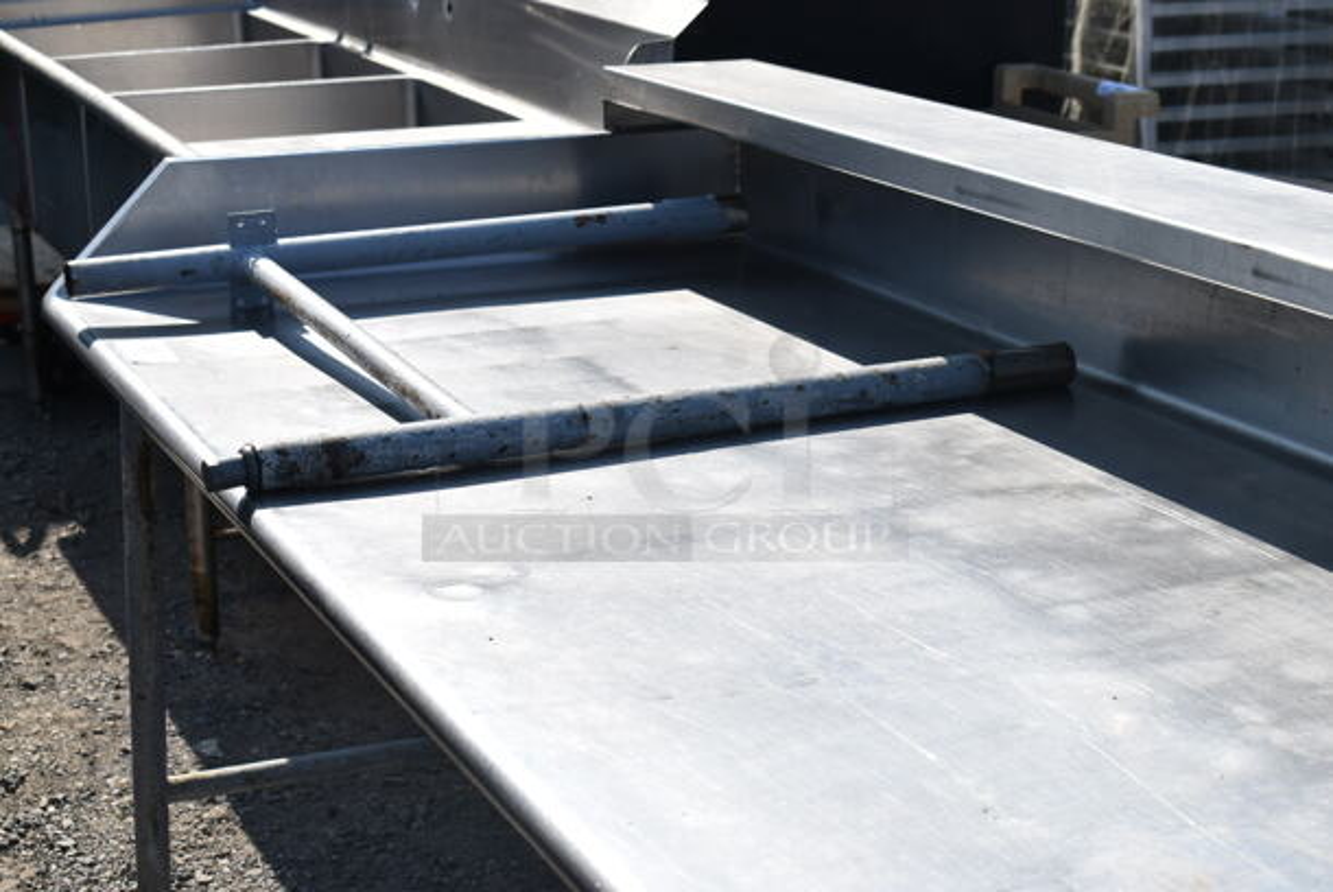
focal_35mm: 68
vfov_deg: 20.2
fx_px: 2502
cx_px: 666
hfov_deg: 29.8
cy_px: 446
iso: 100
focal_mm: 45
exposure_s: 1/250
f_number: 8
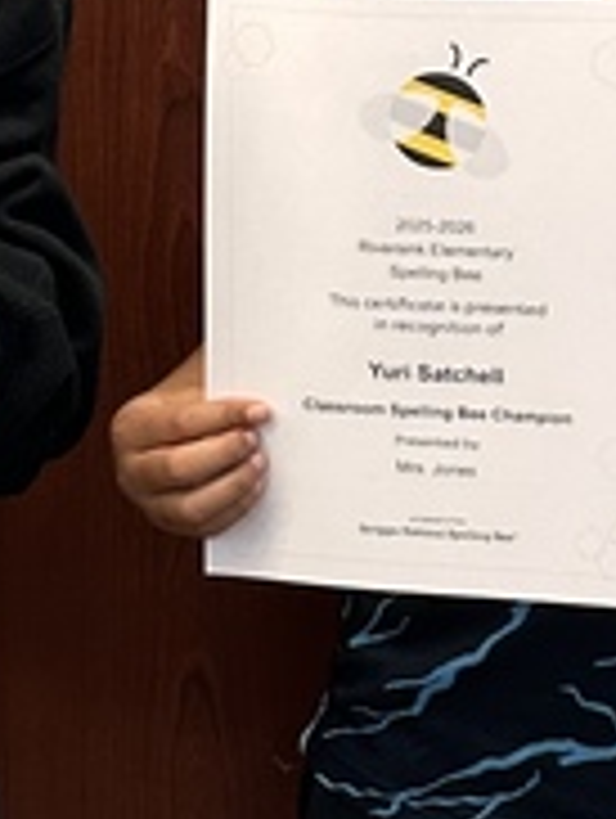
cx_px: 81
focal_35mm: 135
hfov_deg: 11.0
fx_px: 3196
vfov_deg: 14.5
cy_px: 220
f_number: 1.78
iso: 160
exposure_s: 1/60
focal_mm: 6.86
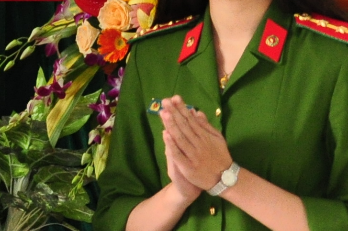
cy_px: -52
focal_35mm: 301
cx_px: -460
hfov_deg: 6.5
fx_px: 2906
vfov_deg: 4.5
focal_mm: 34
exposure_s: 1/125
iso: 800
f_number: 4.2
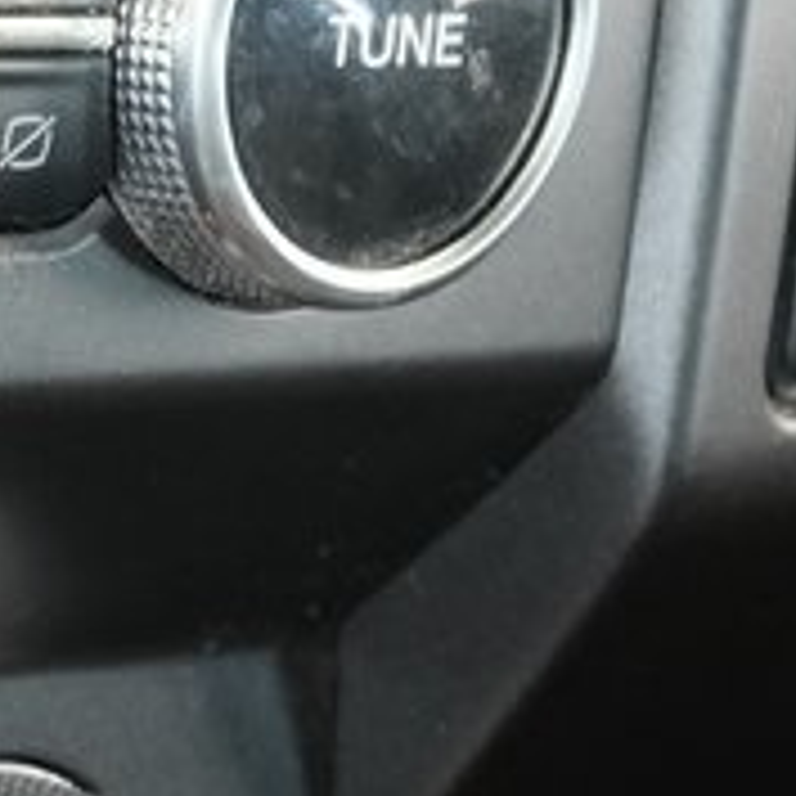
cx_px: -814
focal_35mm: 212
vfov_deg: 8.1
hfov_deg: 7.9
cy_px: 1194
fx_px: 5515
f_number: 5
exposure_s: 1/25
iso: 2500
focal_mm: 28.9
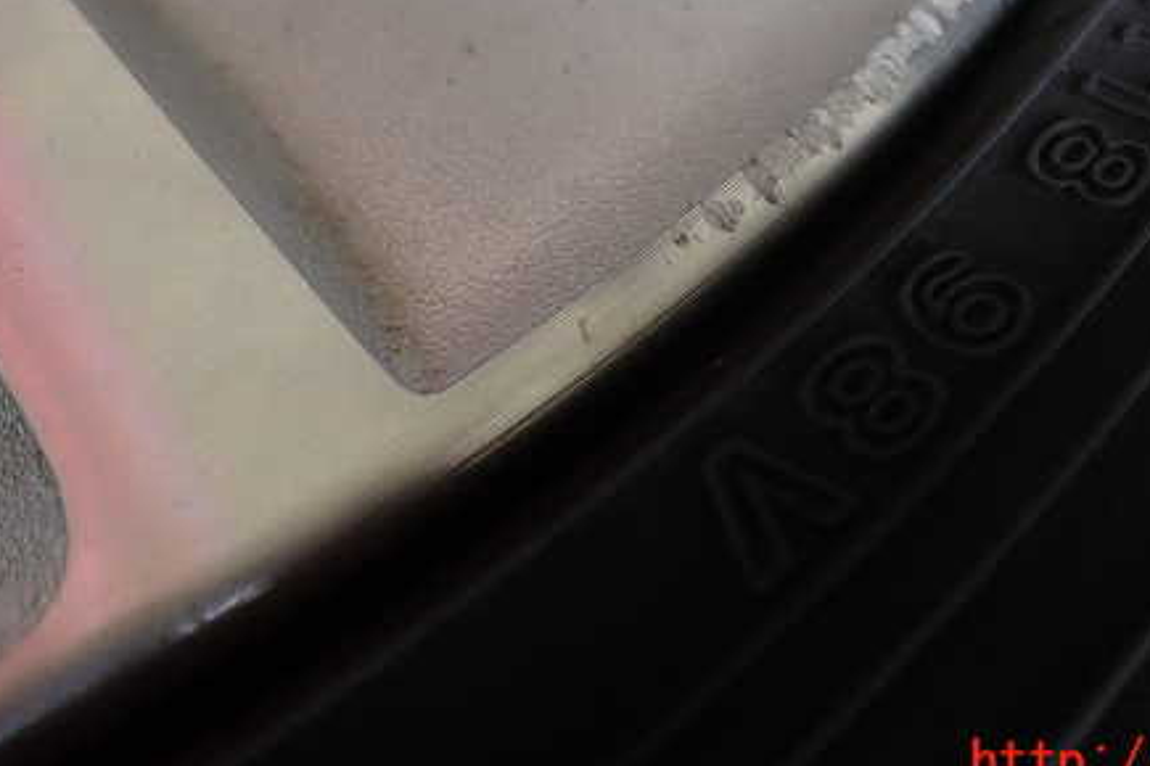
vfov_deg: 30.7
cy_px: 203
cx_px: 775
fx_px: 1374
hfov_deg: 44.7
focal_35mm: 43
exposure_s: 1/125
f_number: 2.3
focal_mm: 5.4
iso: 200
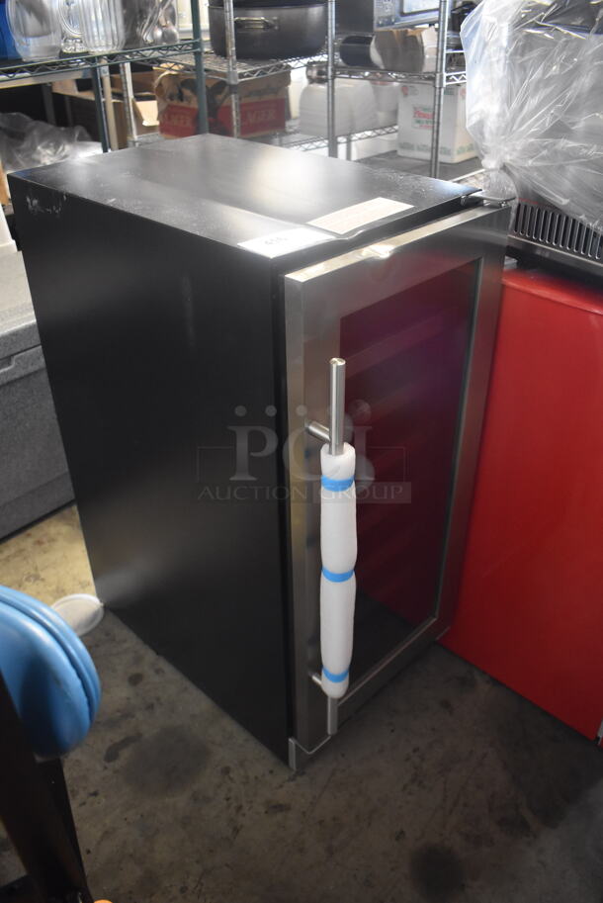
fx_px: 753
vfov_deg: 61.9
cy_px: 452
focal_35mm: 30
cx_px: 302
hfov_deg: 43.7
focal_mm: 20
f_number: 3.5
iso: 2200
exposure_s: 1/30
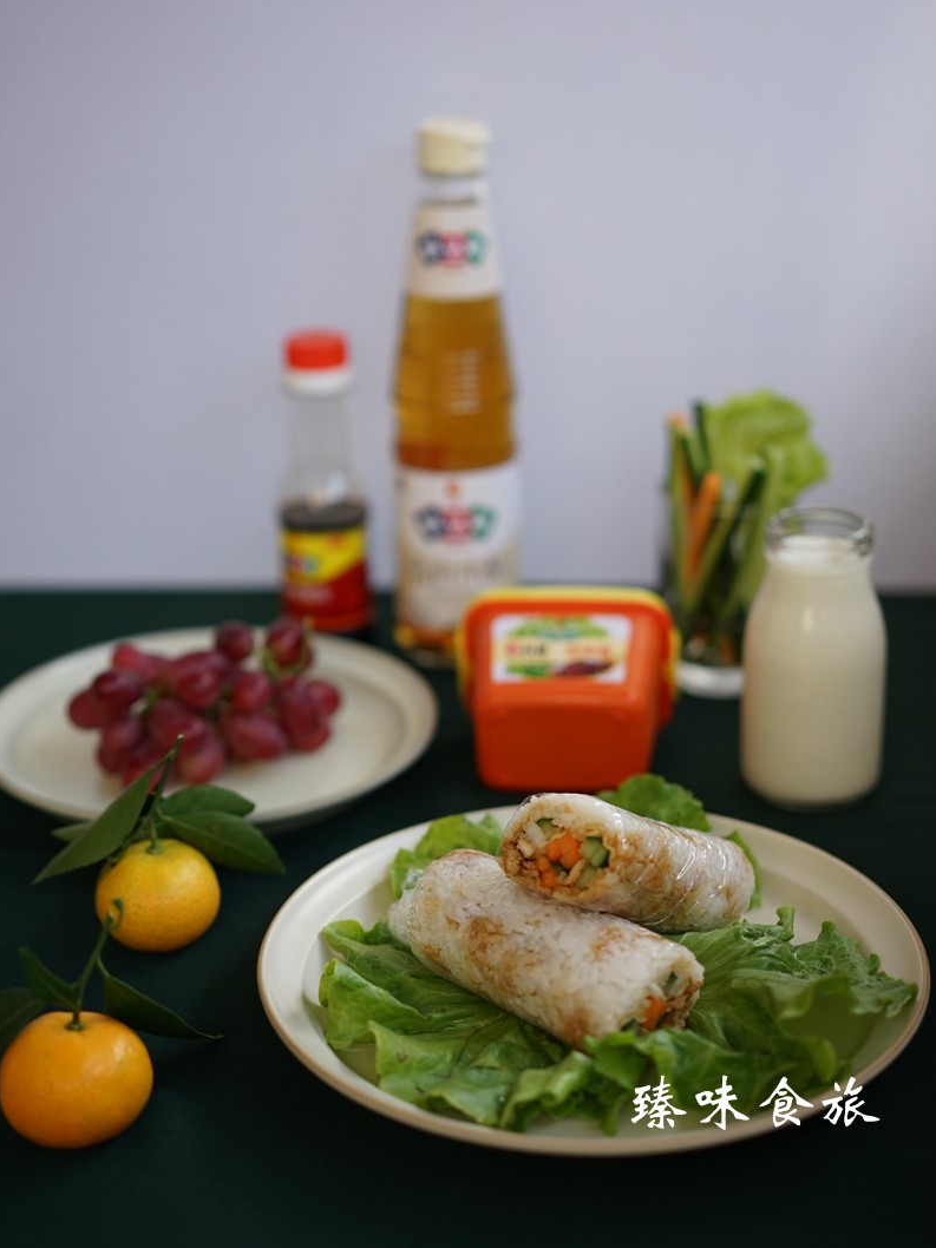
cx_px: 470
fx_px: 2164
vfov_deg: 32.2
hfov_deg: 24.4
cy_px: 611
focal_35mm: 60
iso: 320
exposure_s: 1/640
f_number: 2.2
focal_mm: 55
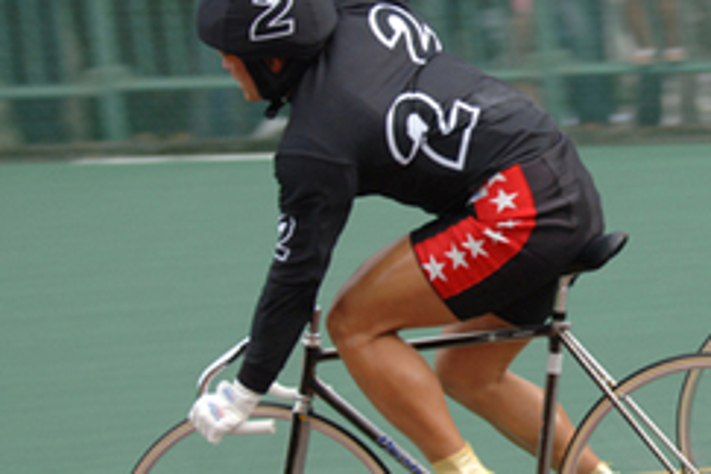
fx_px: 4106
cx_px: 588
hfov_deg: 9.9
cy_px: 189
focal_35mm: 208
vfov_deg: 6.6
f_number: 2.8
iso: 500
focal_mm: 75
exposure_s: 1/400
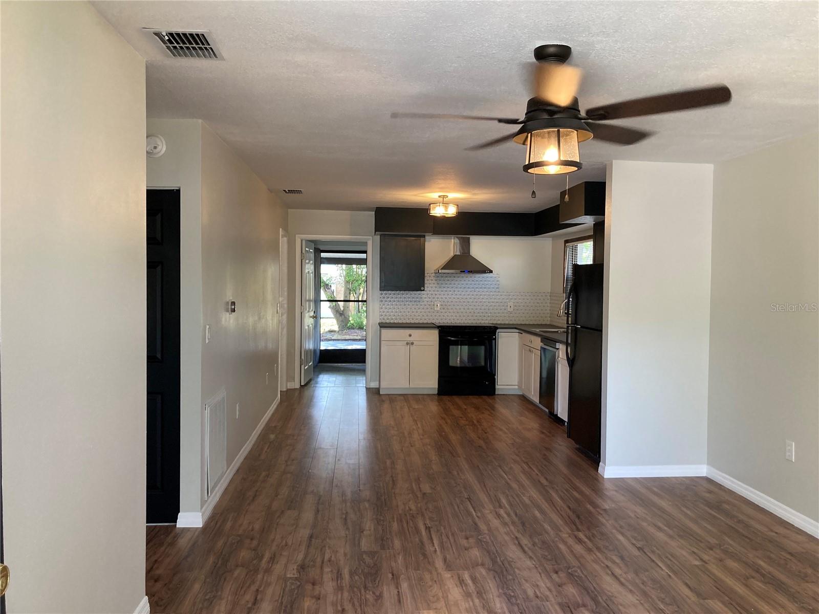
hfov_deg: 63.4
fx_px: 662
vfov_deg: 49.7
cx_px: 410
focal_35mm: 28
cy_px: 307
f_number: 1.8
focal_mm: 3.99
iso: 125
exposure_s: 1/60
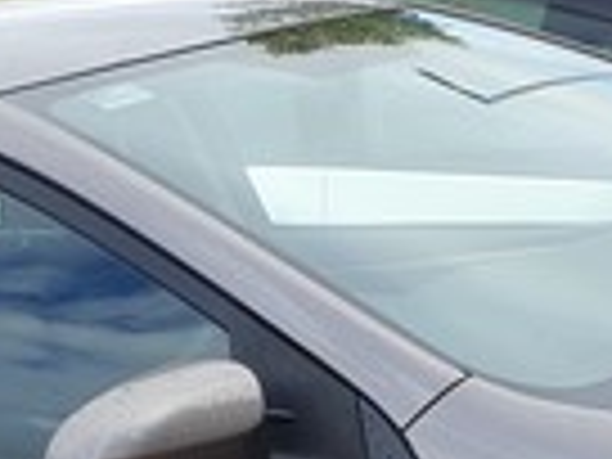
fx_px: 2157
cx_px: 238
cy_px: 680
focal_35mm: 122
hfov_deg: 16.1
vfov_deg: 11.6
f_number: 2.4
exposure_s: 1/885
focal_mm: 4.3
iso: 50
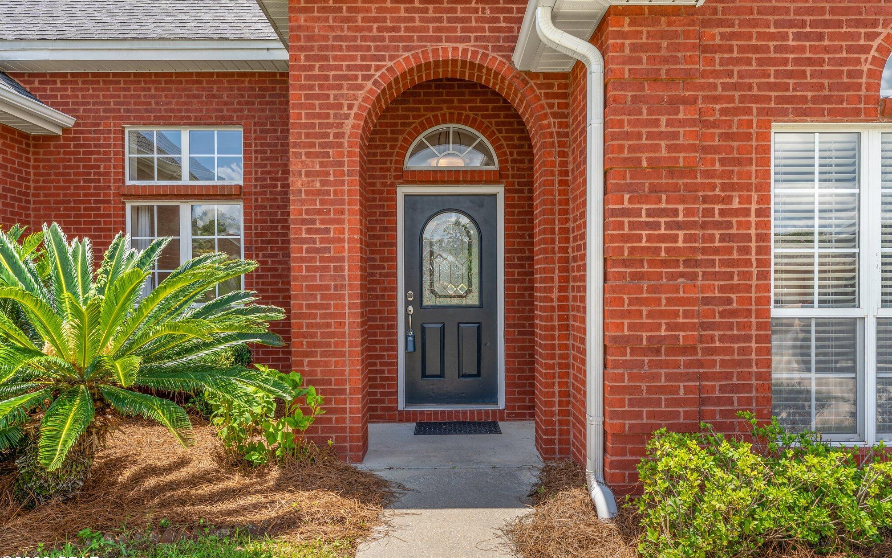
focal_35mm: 25
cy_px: 287
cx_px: 454
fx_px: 608
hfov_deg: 72.5
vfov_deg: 49.3
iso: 50
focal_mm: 24
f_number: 9
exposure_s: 1/30
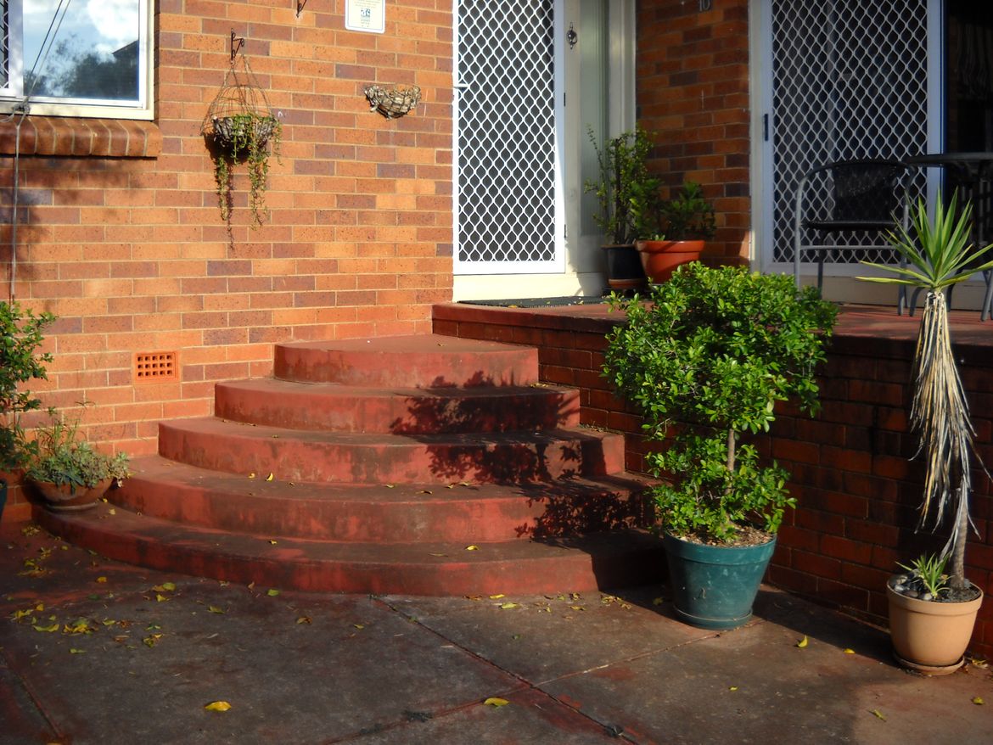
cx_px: 496
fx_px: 1176
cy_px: 372
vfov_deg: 35.1
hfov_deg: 45.8
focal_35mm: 41
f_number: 3.1
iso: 64
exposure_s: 1/250
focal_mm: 6.72
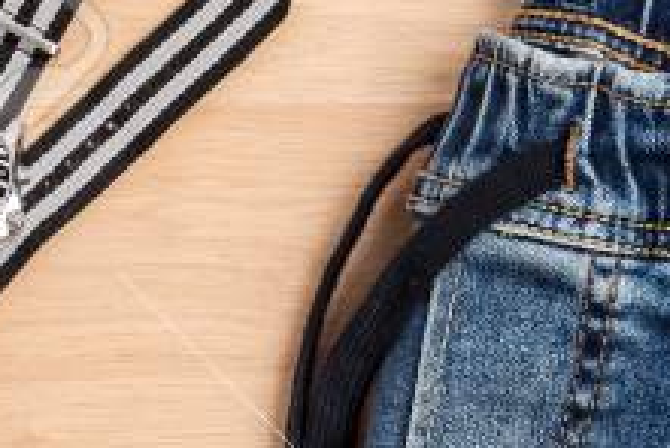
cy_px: 1064
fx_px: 5032
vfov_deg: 5.0
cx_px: 479
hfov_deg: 7.6
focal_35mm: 270
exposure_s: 1/60
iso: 100
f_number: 11
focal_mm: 46
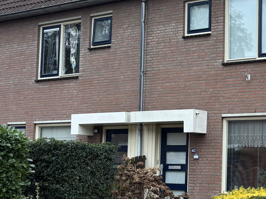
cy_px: 121
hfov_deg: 28.2
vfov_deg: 22.9
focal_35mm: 64
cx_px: 275
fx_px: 492
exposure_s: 1/60
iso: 160
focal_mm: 6
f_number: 1.6
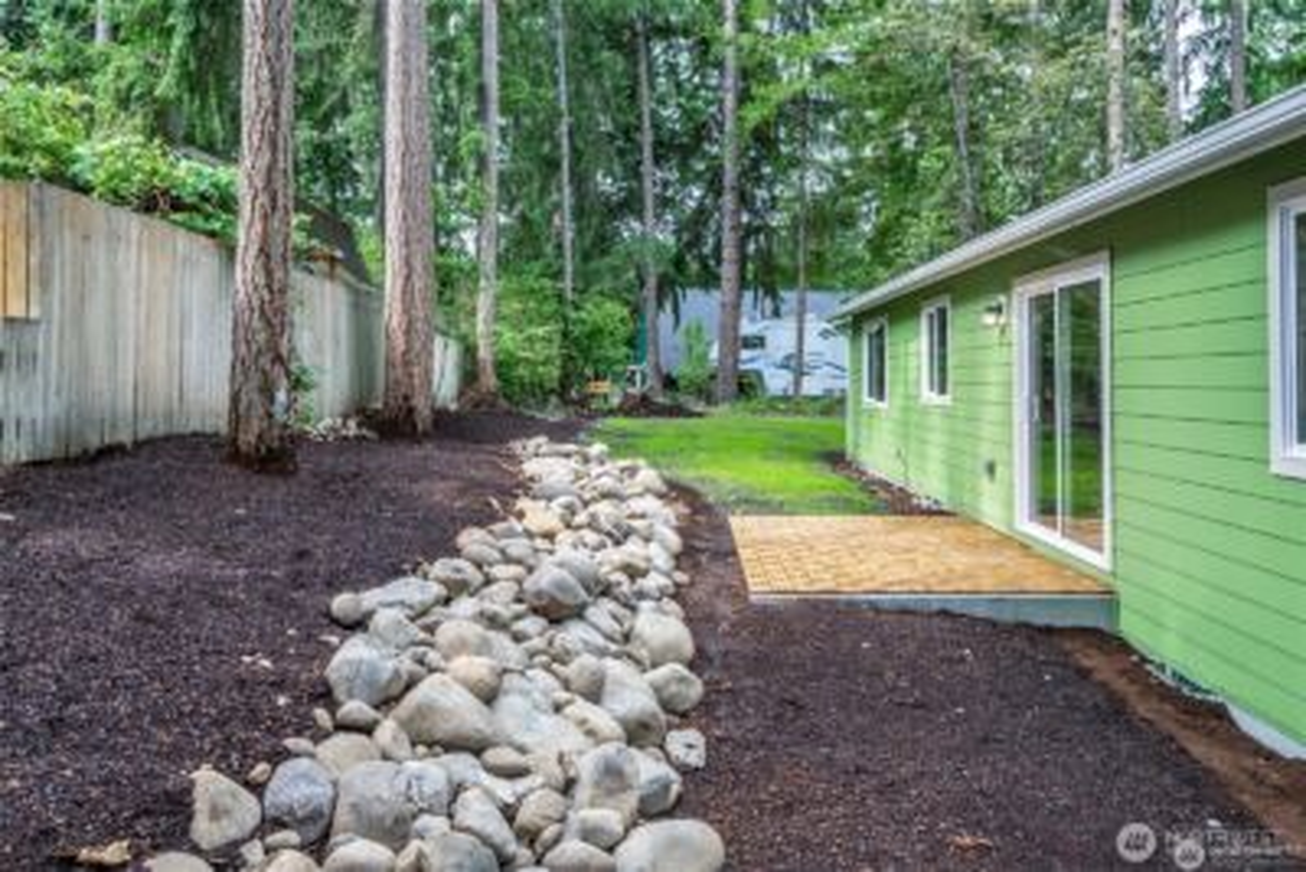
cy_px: 436
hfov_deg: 93.3
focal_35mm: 17
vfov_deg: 70.5
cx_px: 653
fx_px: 617
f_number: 7.1
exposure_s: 1/30
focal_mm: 17
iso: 125
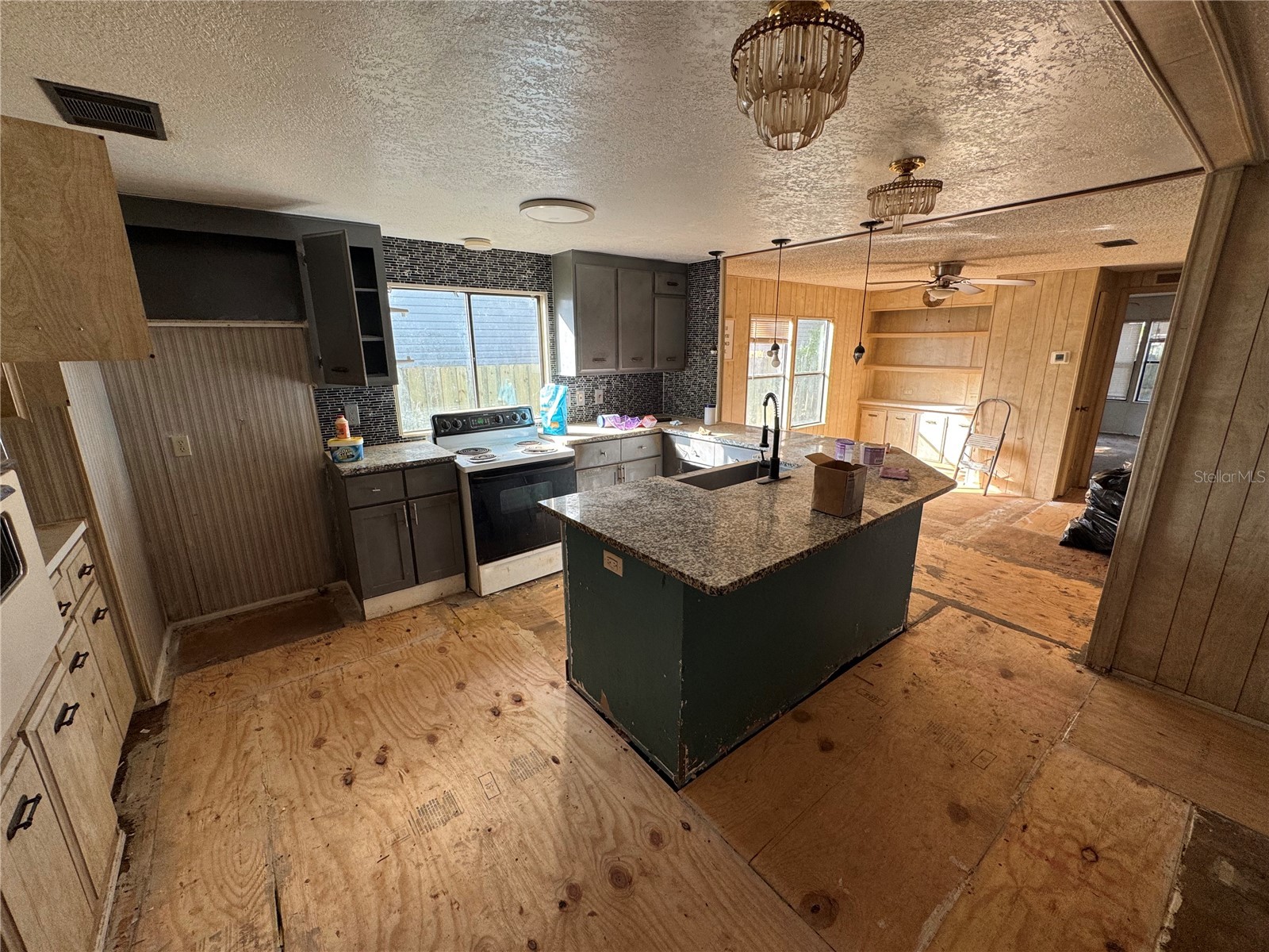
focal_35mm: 14
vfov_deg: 85.7
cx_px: 634
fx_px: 513
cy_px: 476
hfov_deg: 102.1
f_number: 2.2
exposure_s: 1/99
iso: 100
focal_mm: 2.22
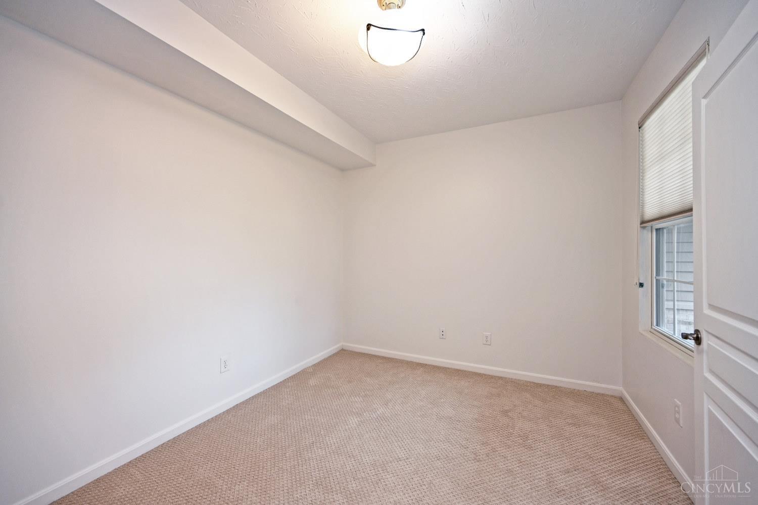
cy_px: 252
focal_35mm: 14
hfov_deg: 104.3
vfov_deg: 81.2
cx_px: 379
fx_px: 295
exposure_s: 1/60
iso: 200
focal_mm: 14
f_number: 4
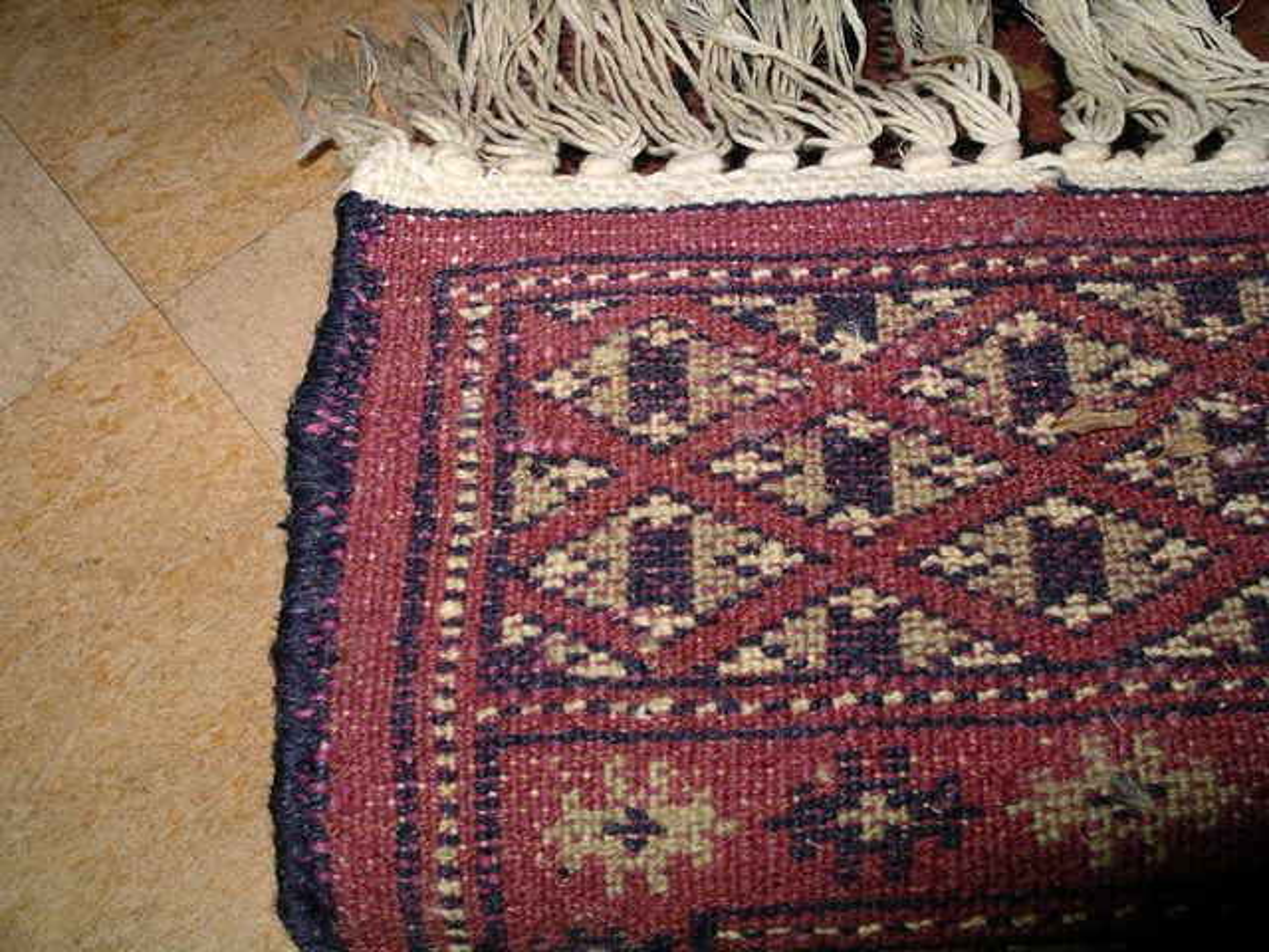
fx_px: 1356
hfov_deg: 50.1
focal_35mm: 37
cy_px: 476
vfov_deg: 38.7
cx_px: 634
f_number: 7.9
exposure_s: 1/40
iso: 64
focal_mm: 7.8
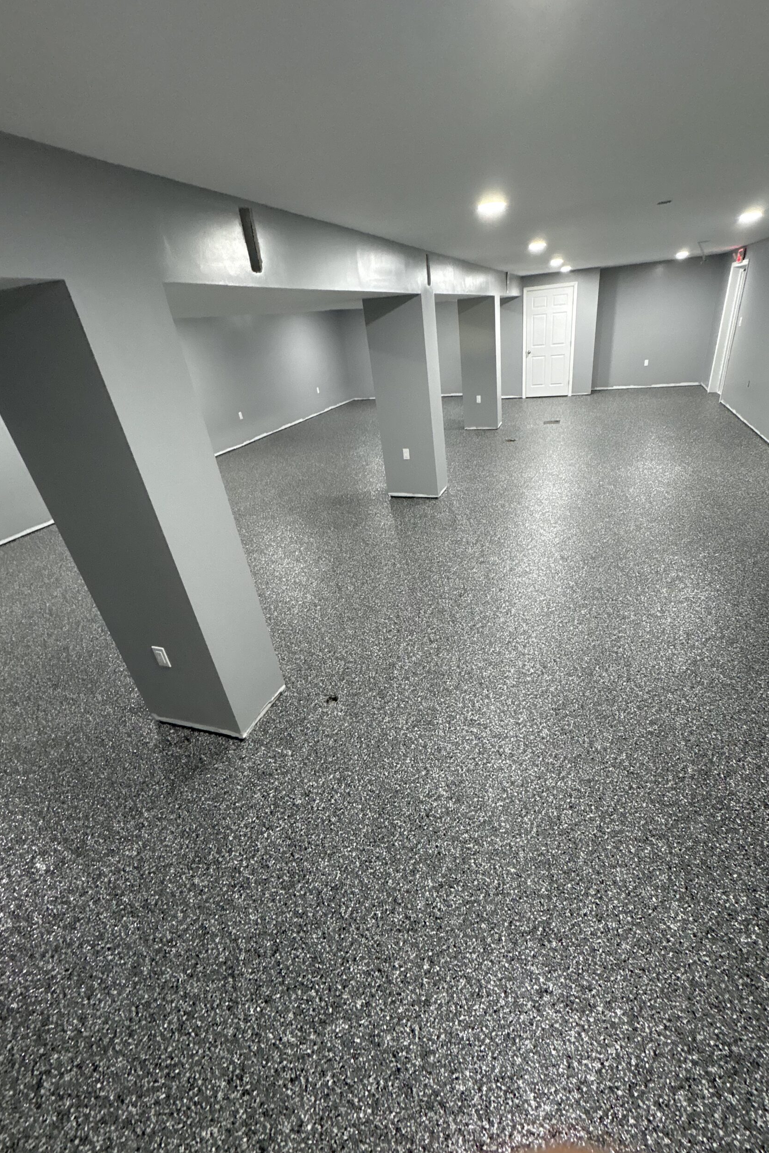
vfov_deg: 100.4
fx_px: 481
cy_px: 579
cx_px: 429
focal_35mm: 15
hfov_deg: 77.0
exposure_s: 1/60
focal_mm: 2.22
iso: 400
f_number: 2.2
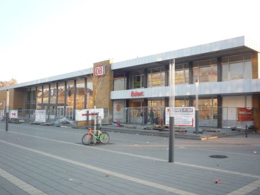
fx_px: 255
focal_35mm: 34
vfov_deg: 41.8
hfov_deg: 54.0
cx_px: 129
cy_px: 101
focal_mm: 5.2
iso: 100
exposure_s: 1/100
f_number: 3.3
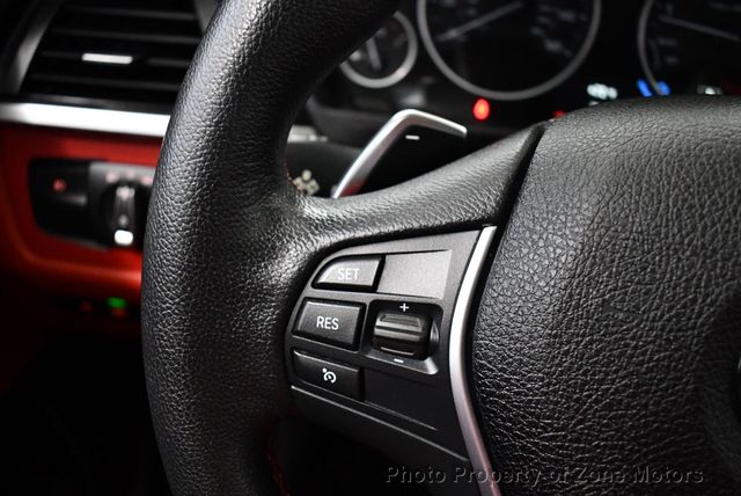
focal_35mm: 36
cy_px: 248
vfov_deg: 36.9
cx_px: 370
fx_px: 742
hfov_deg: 53.1
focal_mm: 18
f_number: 3.5
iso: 3200
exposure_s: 1/80
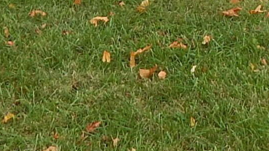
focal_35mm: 134
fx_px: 956
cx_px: 185
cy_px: -240
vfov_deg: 8.2
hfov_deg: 16.0
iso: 125
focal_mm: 4
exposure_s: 1/320
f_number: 3
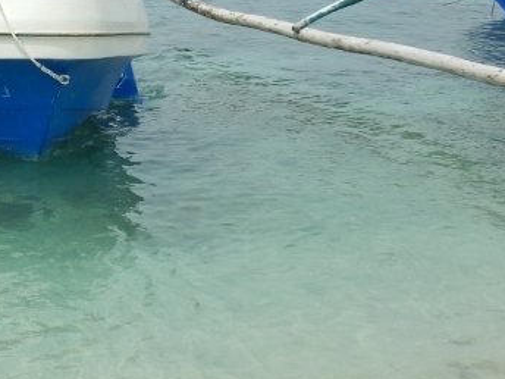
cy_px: 120
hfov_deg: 21.4
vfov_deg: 17.1
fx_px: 1255
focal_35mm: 86
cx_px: -78
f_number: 4.2
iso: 125
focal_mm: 6.6
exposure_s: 1/1250
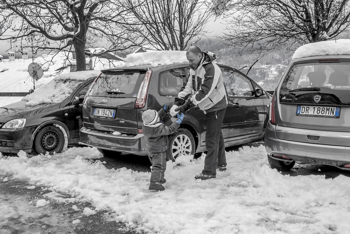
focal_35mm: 39
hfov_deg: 49.5
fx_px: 380
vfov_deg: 34.3
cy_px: 117
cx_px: 175
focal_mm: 26
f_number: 4
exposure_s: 1/400
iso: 200
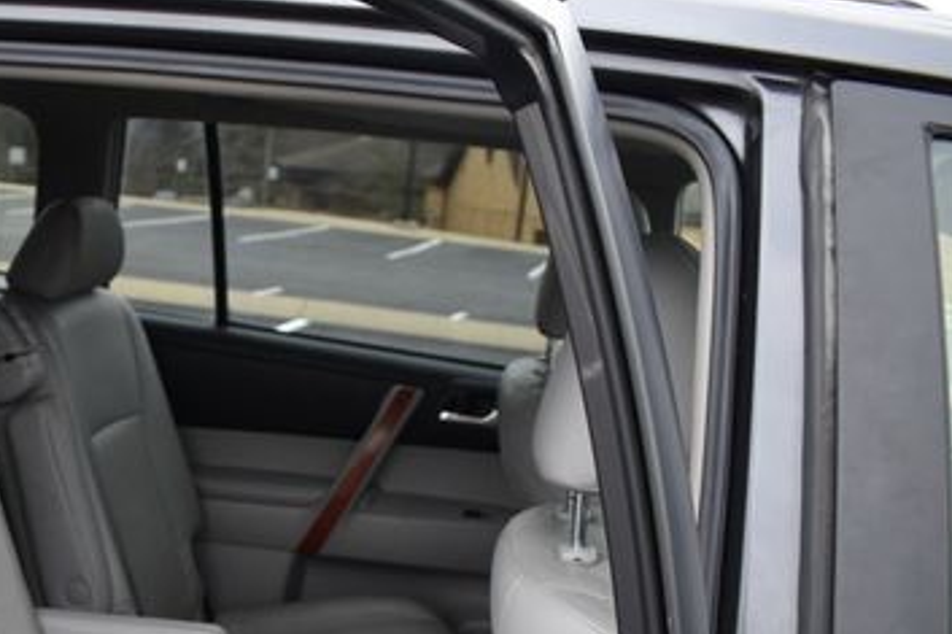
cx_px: 156
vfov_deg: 26.6
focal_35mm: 49
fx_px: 1295
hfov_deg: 38.4
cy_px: 568
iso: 400
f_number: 3.5
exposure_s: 1/250
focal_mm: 18
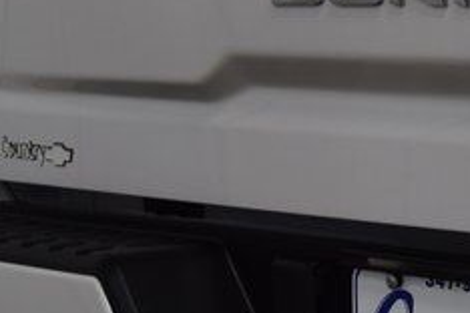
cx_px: 834
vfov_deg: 6.5
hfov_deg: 9.4
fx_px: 2741
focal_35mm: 210
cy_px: 210
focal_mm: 32
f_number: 7.1
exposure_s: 1/25
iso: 400
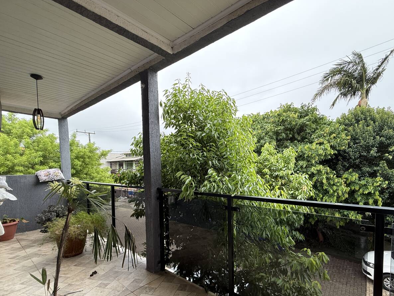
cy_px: 177
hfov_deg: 90.7
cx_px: 218
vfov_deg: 73.9
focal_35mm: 17
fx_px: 193
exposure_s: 1/120
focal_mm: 2.22
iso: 80
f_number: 2.2
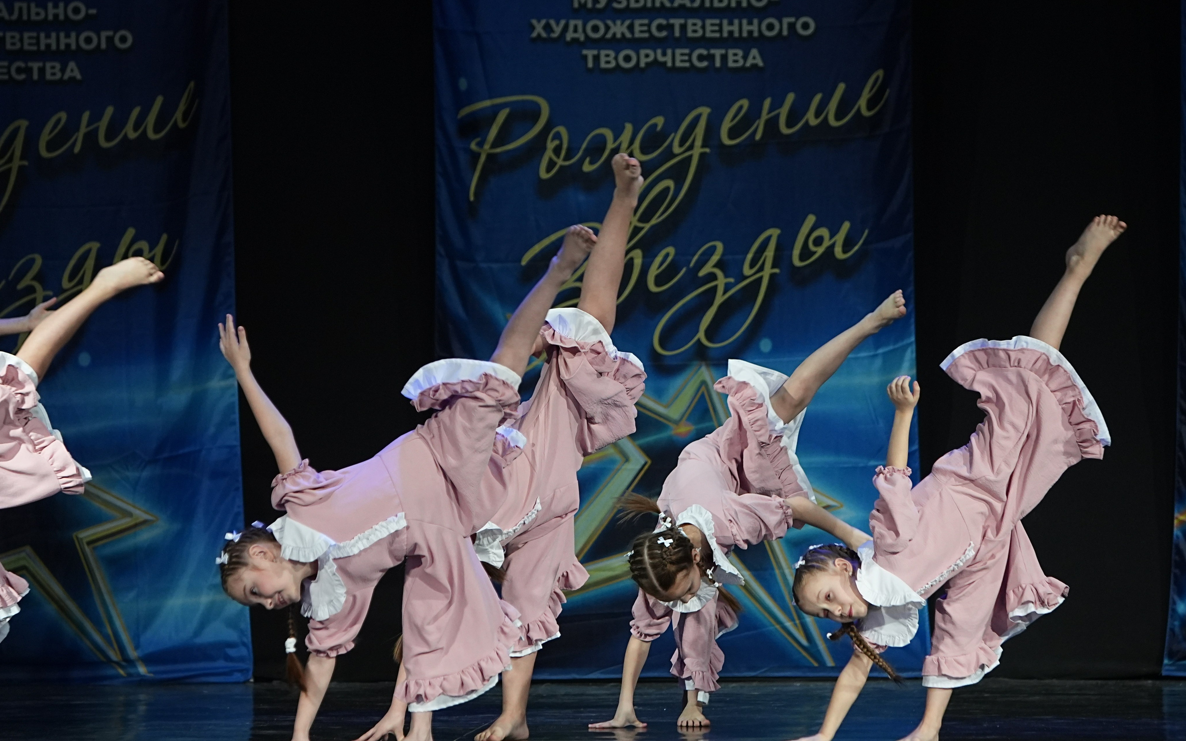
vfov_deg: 5.5
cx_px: 593
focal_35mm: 237
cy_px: 394
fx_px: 7660
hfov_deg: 8.9
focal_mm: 155
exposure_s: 1/400
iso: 1600
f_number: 2.8
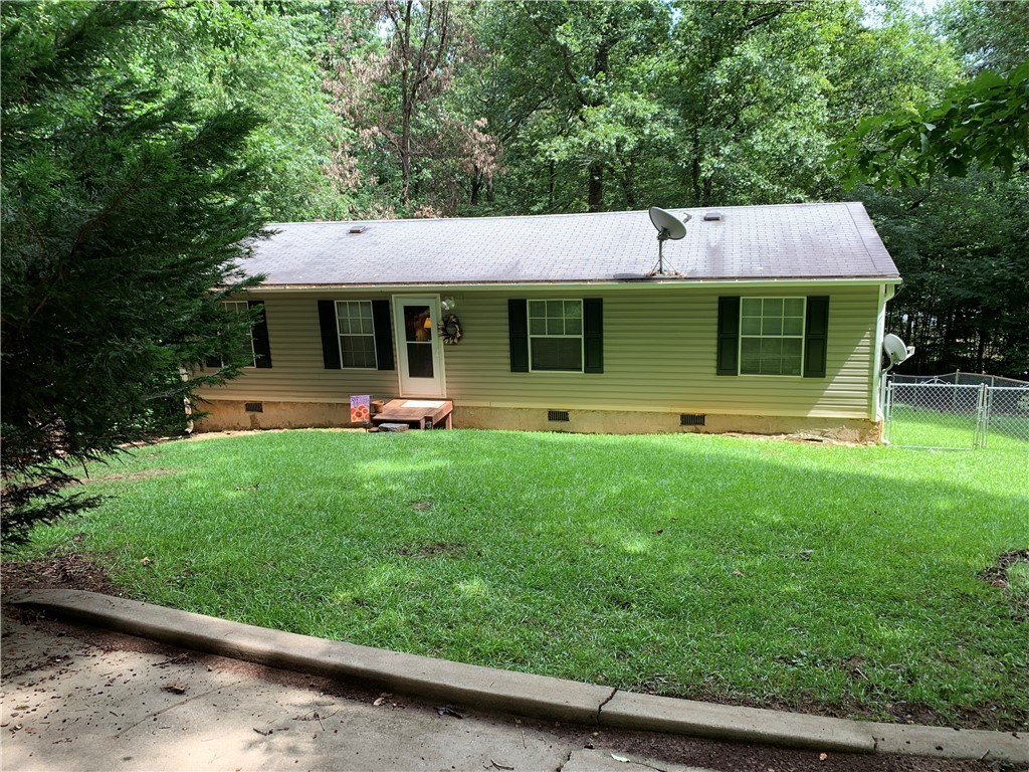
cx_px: 514
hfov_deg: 67.3
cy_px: 386
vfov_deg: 53.1
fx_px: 773
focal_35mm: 26
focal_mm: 4.25
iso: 25
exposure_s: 1/187
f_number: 1.8
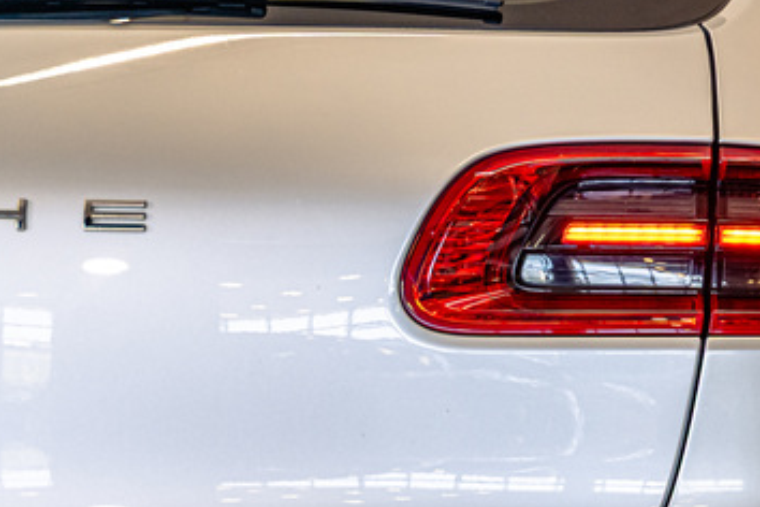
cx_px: 1051
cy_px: 513
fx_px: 3293
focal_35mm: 156
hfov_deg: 12.7
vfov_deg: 8.7
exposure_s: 1/160
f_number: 2.8
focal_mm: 54
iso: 400
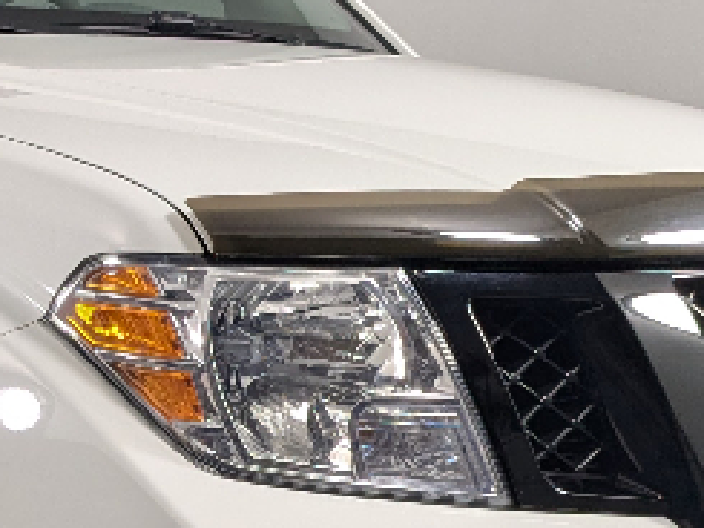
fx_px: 2299
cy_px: 479
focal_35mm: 113
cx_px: -32
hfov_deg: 17.0
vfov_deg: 13.0
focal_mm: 4.38
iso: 57
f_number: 1.73
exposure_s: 1/213
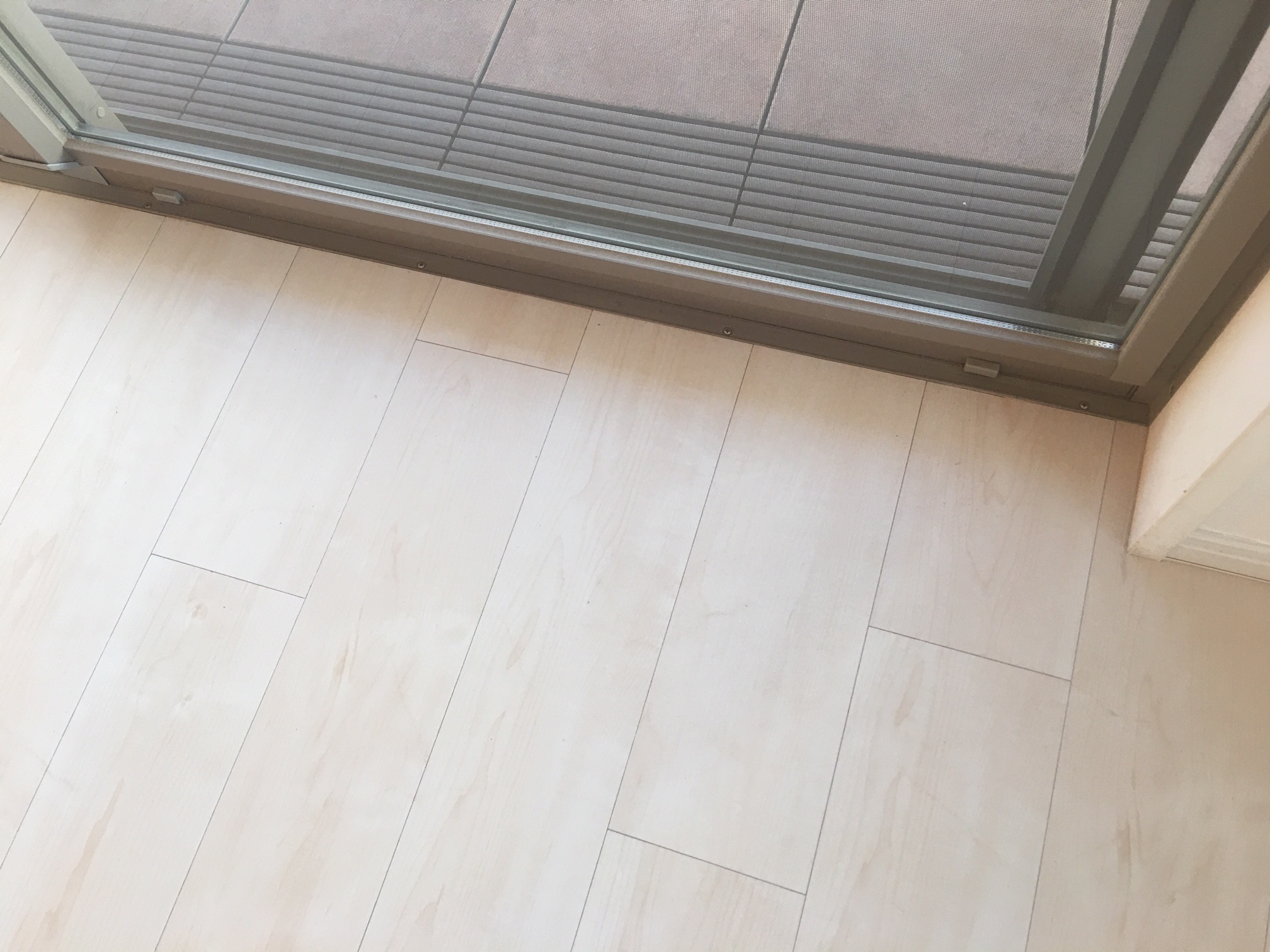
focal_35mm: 29
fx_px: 1064
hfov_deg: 61.7
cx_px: 635
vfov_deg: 48.2
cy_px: 476
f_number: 2.2
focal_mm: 4.15
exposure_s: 1/30
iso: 25
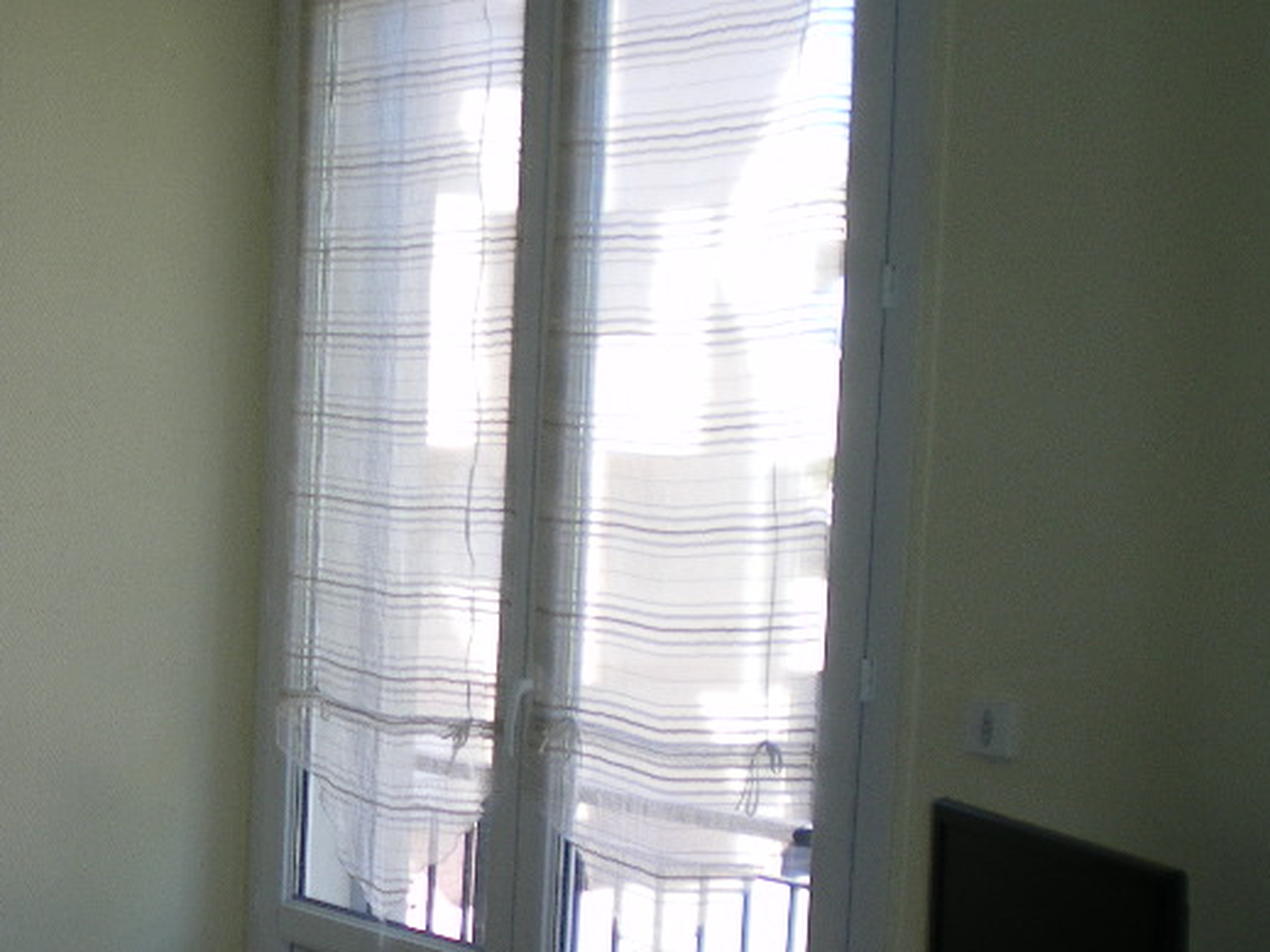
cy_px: 705
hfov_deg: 26.5
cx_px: 122
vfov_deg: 20.6
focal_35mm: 71
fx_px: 2604
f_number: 3.1
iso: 50
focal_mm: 6.3
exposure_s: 1/60
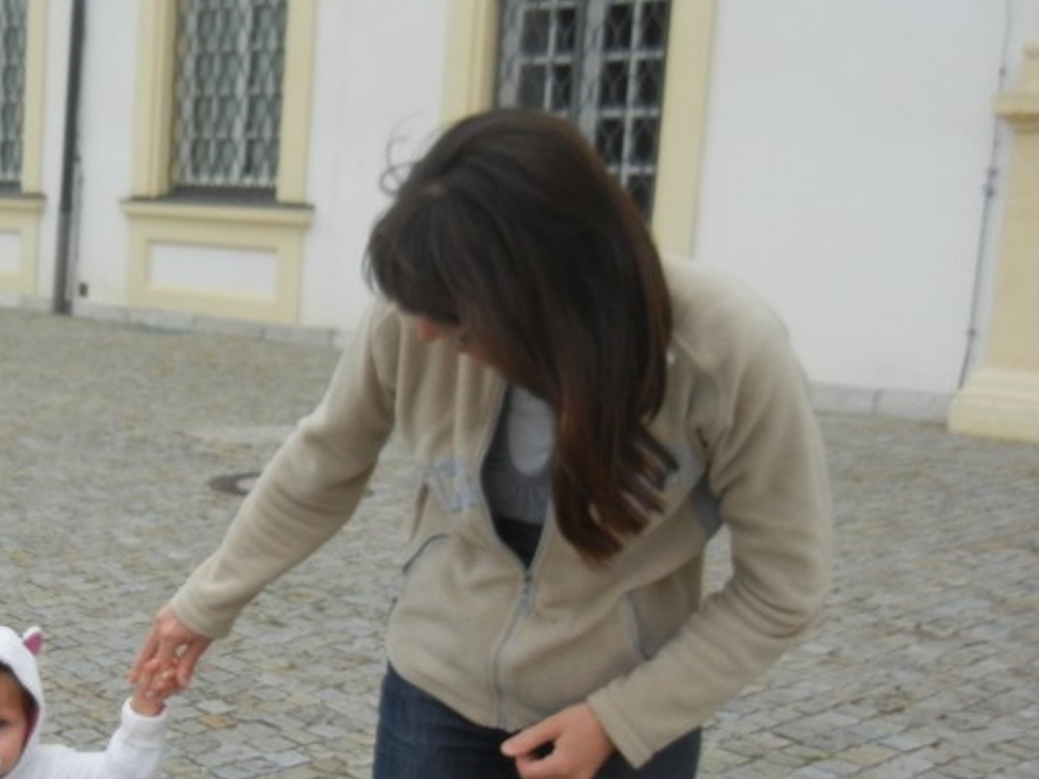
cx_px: 87
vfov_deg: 24.0
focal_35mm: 61
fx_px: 1831
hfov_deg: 30.2
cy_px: 468
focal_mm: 5.4
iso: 160
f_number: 3.5
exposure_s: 1/703
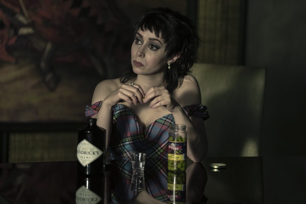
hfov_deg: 12.5
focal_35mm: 164
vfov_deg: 8.4
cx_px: 153
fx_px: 1394
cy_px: 102
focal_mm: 164
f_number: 2.8
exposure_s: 1/400
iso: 2000
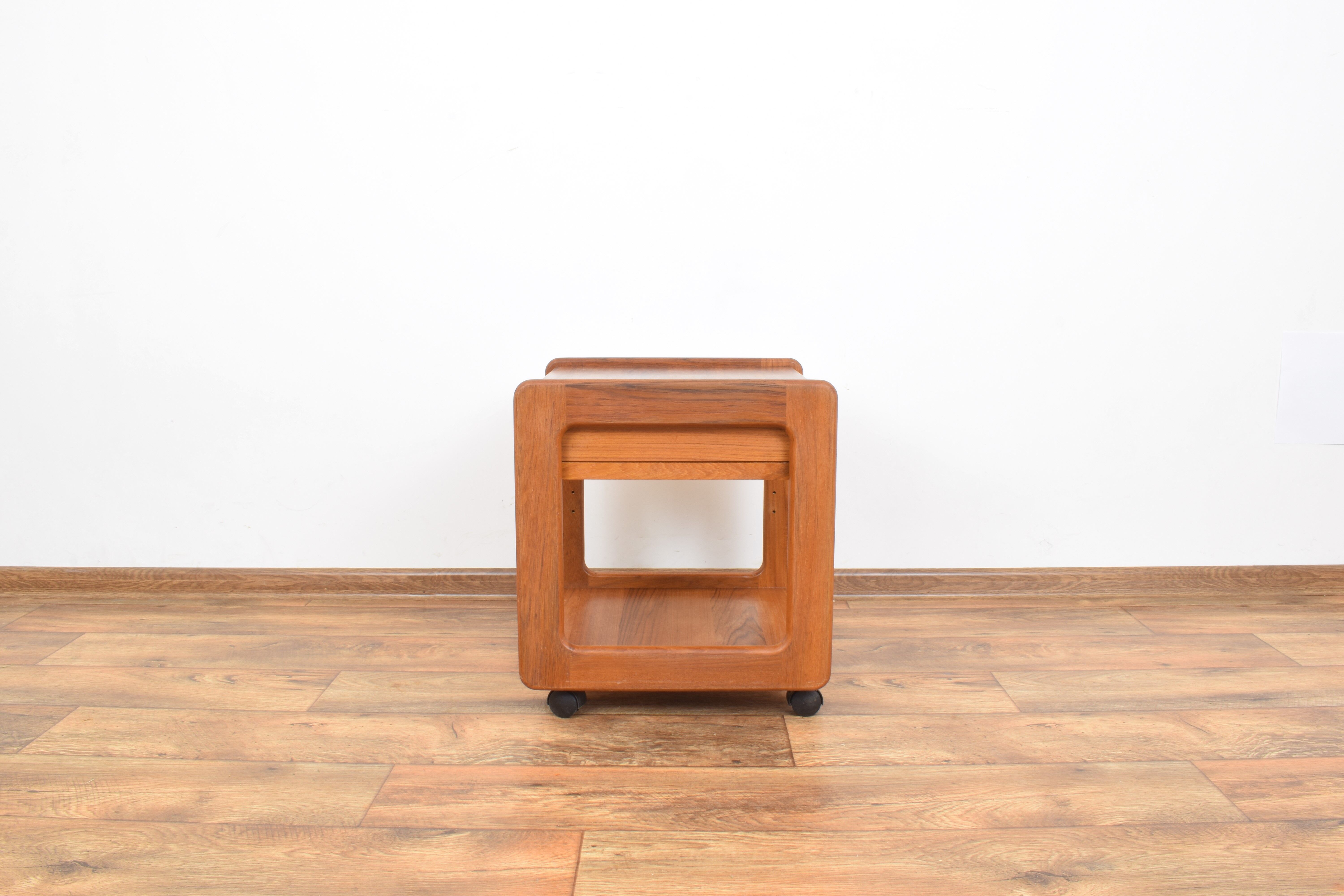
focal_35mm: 30
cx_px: 672
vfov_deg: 43.6
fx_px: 1120
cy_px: 448
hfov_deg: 61.9
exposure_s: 5
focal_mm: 20
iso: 100
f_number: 22
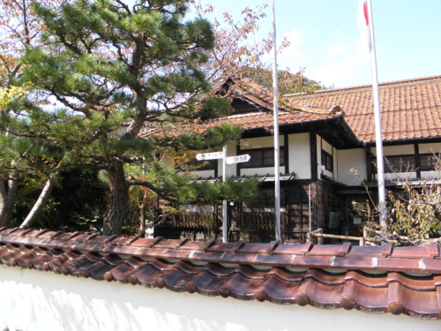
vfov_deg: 49.7
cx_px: 220
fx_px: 357
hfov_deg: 63.4
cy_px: 166
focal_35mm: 28
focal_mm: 5
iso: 100
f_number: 3.5
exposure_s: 1/200
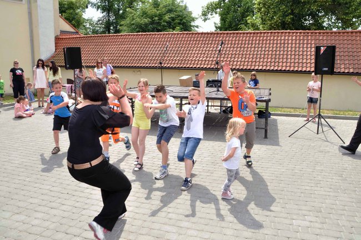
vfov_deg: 47.8
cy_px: 120
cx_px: 180
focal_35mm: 27
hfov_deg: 67.4
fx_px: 270
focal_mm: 18
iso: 500
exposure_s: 1/200
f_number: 14
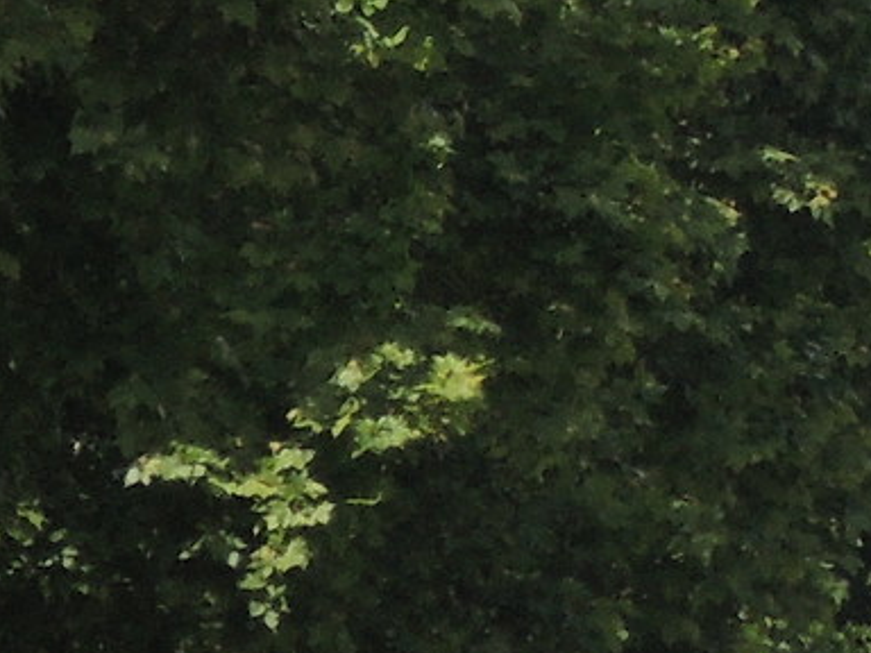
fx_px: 68415
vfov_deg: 0.5
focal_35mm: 2719
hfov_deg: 0.7
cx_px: 2007
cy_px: -1317
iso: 160
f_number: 4.9
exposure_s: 1/800
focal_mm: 77.5
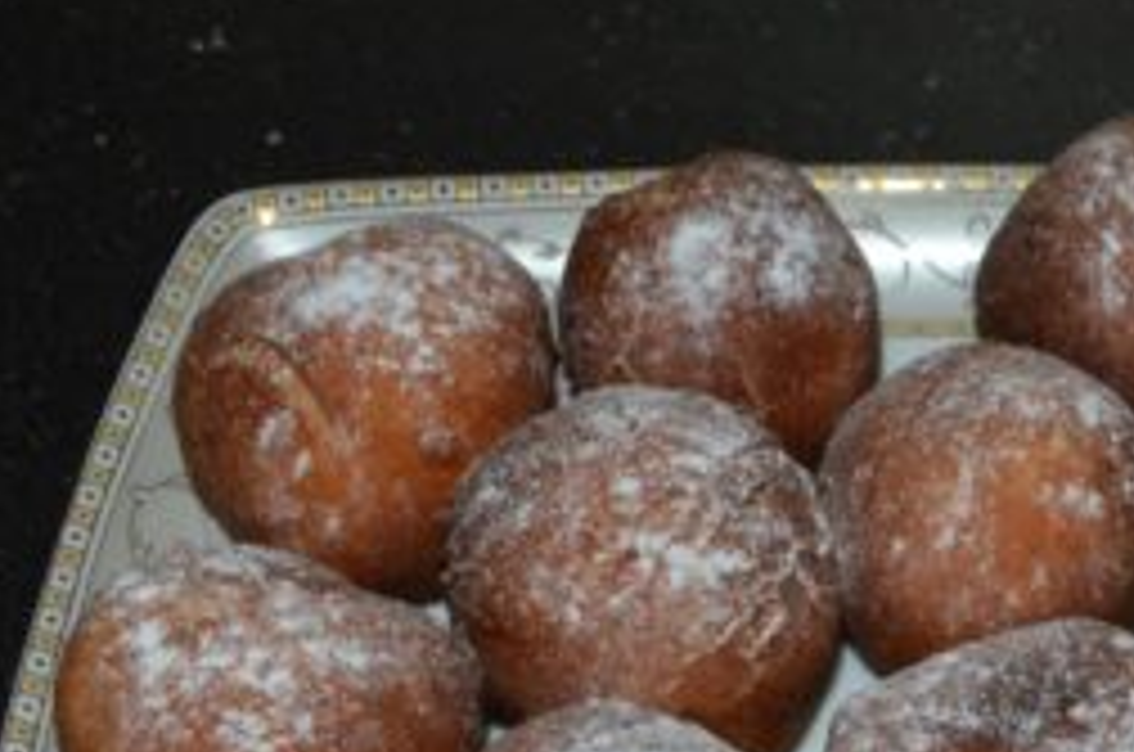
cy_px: 804
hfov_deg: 19.6
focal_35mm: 100
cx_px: 1238
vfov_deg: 13.4
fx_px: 3144
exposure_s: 1/60
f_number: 8
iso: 100
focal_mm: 24
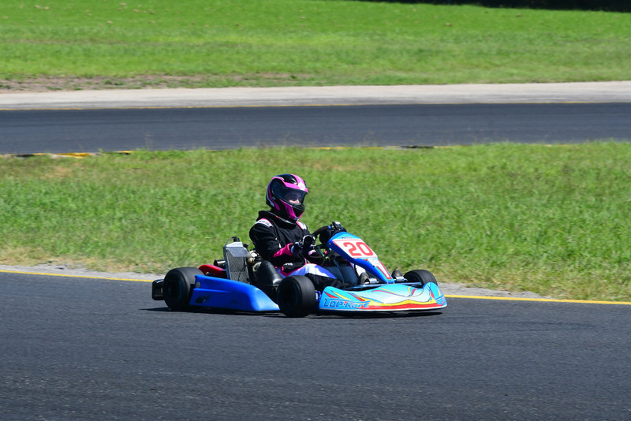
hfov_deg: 6.9
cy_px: 210
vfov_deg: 4.6
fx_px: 5260
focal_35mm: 300
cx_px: 316
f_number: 11
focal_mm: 200
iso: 500
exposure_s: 1/640
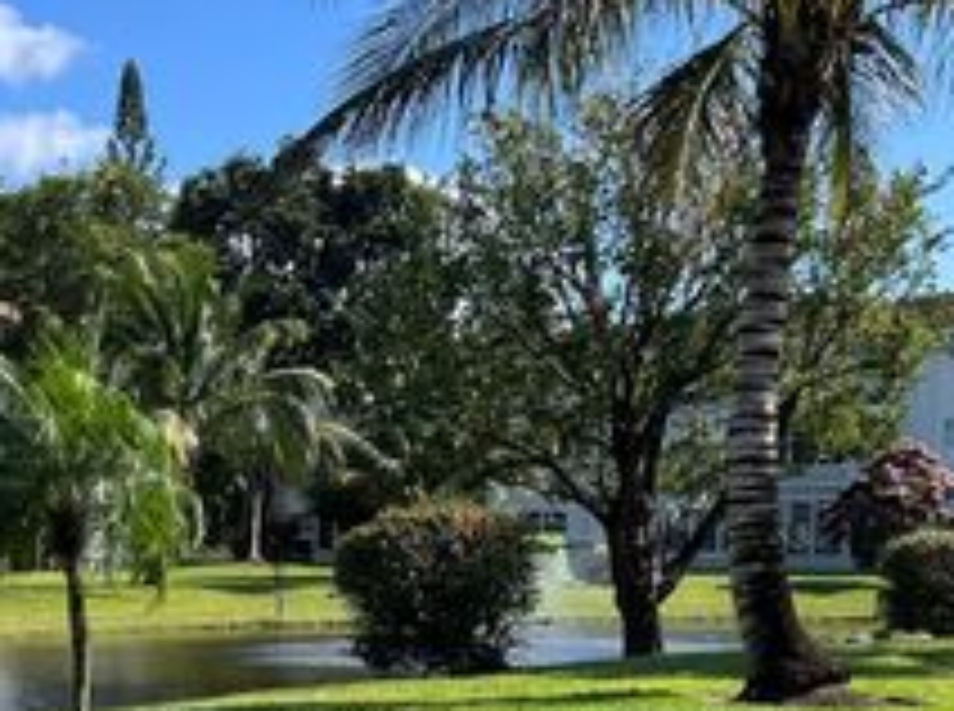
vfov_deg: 19.3
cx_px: 99
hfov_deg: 25.9
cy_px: 772
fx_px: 2007
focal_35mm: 73
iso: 50
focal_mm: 5.7
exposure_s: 1/1972
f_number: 1.5
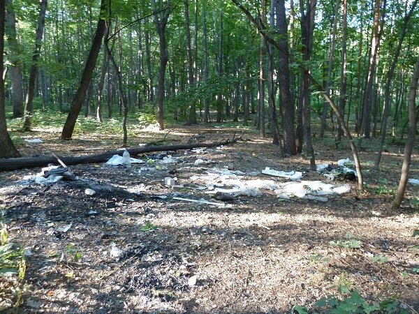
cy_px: 157
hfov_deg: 69.4
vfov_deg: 54.9
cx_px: 210
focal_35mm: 25
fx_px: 303
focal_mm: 4.1
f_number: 3.3
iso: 400
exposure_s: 1/20
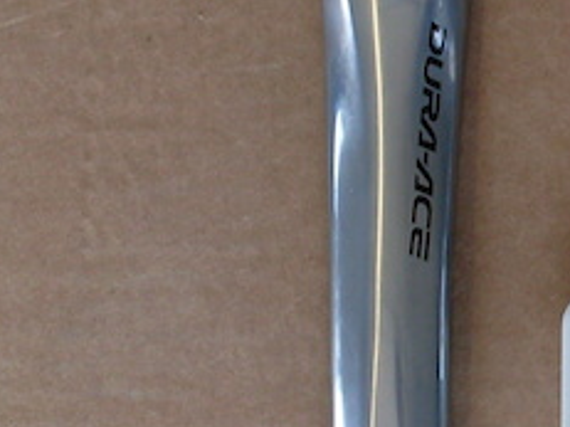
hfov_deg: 11.3
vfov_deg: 8.7
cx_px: 767
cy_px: 86
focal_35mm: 170
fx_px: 2798
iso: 100
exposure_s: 1/60
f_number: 3.1
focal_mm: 8.1
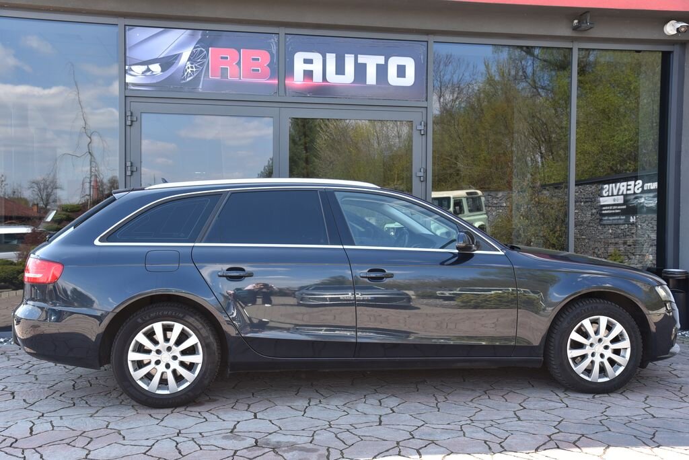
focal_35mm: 35
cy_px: 230
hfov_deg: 54.4
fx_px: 670
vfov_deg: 37.9
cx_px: 344
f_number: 6.3
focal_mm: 35
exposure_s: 1/160
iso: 500
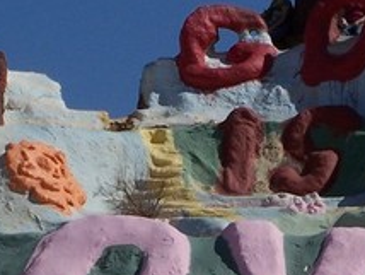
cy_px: 302
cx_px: 255
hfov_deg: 4.7
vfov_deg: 3.5
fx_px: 4455
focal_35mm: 422
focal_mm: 19.4
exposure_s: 1/750
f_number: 6.3
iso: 80
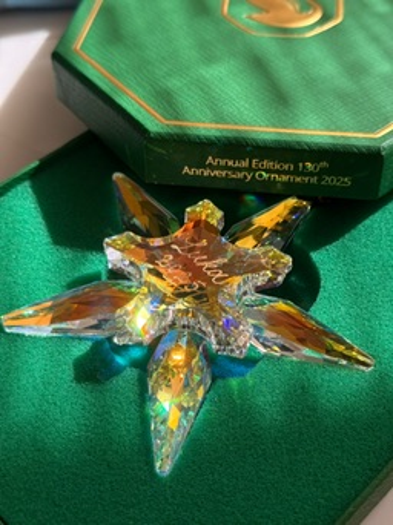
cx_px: 196
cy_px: 262
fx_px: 728
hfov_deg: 30.2
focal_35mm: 48
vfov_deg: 39.7
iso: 80
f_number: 1.78
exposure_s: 1/307
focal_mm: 6.76
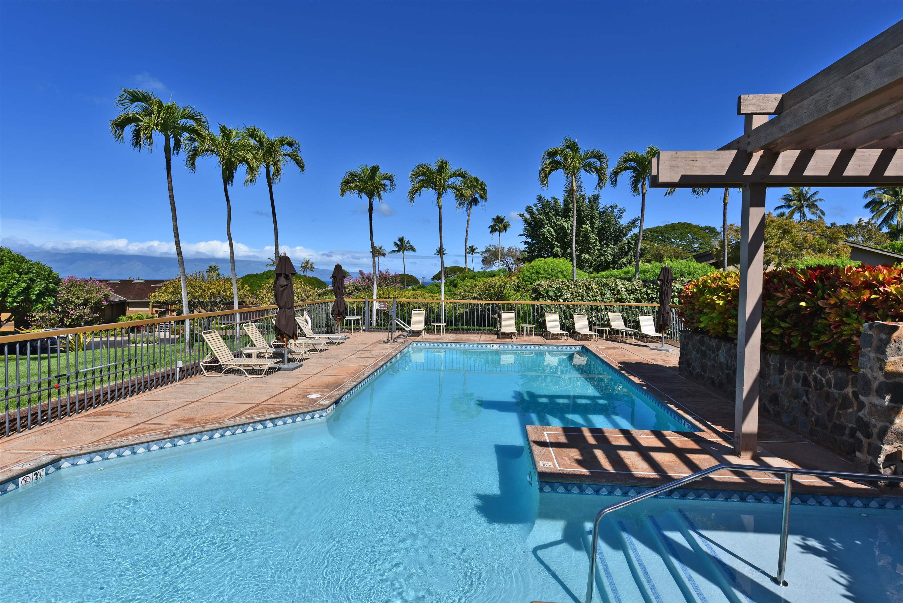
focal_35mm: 18
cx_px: 452
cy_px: 302
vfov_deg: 67.4
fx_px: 452
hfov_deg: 90.0
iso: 100
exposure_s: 1/200
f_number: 14
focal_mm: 18
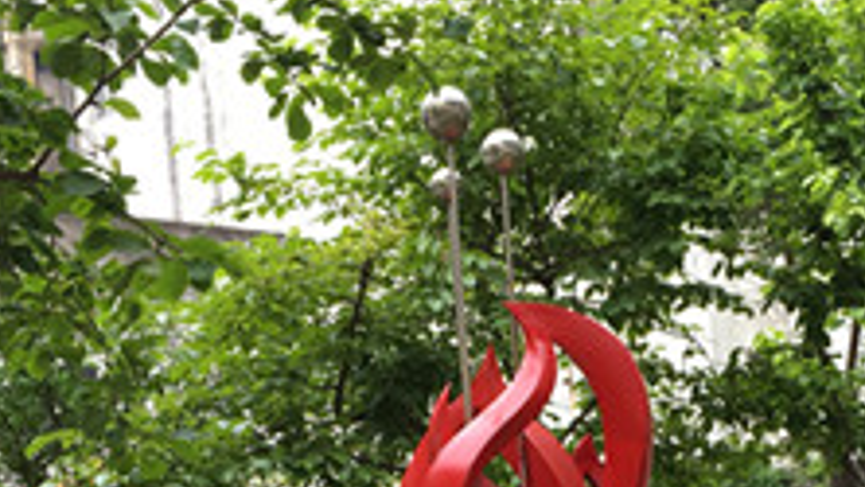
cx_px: 565
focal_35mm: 71
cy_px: 711
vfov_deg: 15.8
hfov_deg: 29.6
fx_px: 1629
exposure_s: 1/100
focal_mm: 4.15
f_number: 2.2
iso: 25
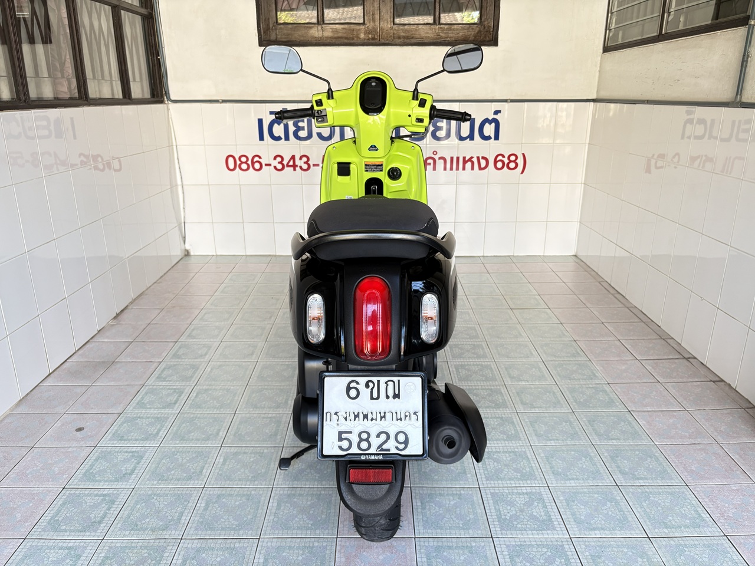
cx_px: 378
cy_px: 283
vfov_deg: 53.1
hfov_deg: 67.3
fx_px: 567
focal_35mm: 26
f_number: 1.6
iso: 125
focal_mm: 5.96
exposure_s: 1/111
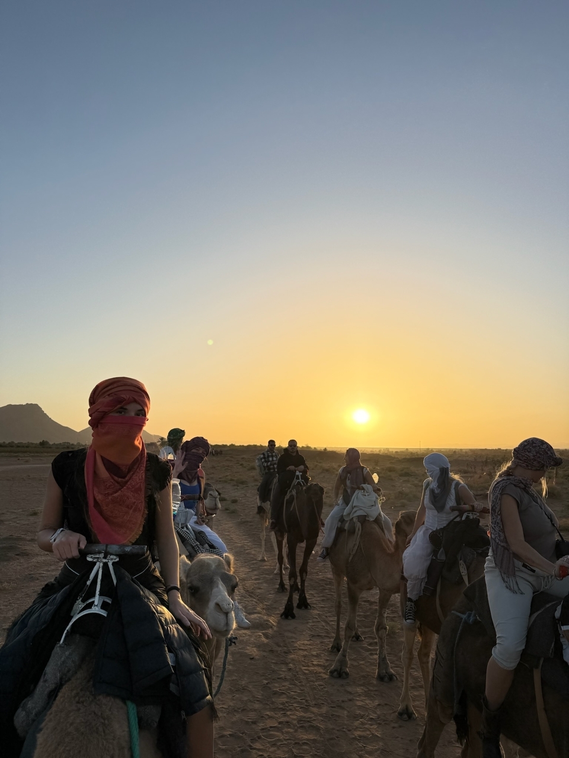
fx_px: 526
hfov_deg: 56.8
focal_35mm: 24
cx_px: 284
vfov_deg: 71.6
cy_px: 379
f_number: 1.78
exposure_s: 1/6173
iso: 100
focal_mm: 6.76
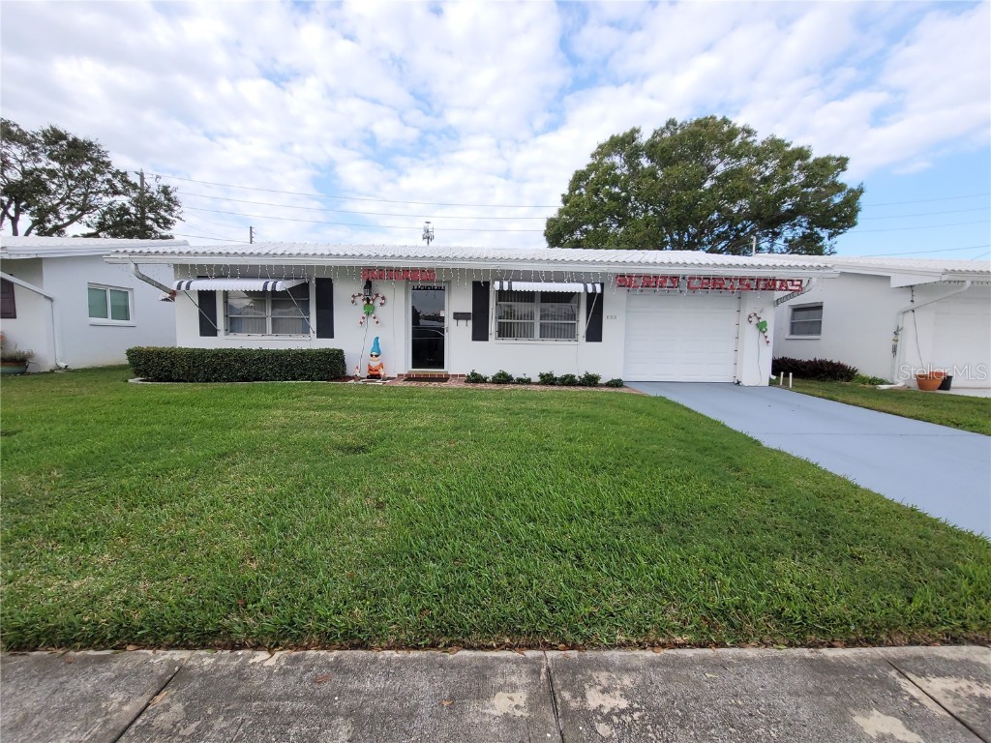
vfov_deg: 89.9
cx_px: 496
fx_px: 372
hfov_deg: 106.2
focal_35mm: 13
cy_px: 372
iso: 64
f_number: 2.2
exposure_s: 1/746
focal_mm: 2.2
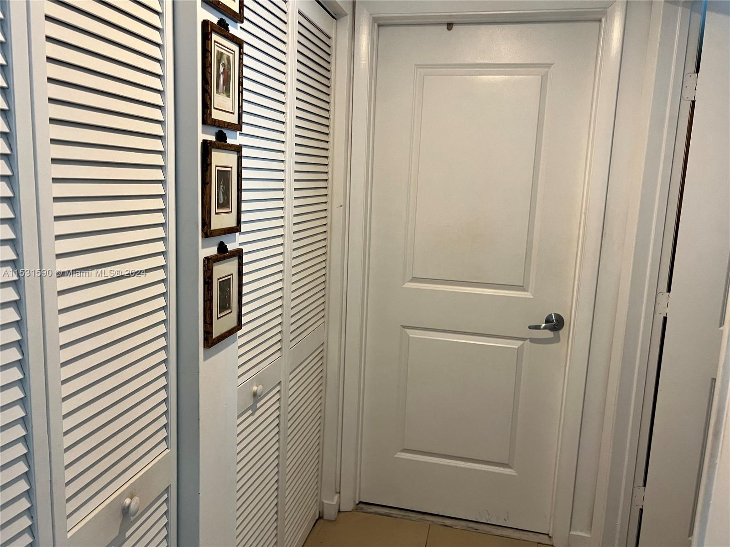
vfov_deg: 53.1
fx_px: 548
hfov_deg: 67.3
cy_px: 274
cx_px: 365
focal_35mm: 26
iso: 125
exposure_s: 1/60
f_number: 1.5
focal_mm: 5.7
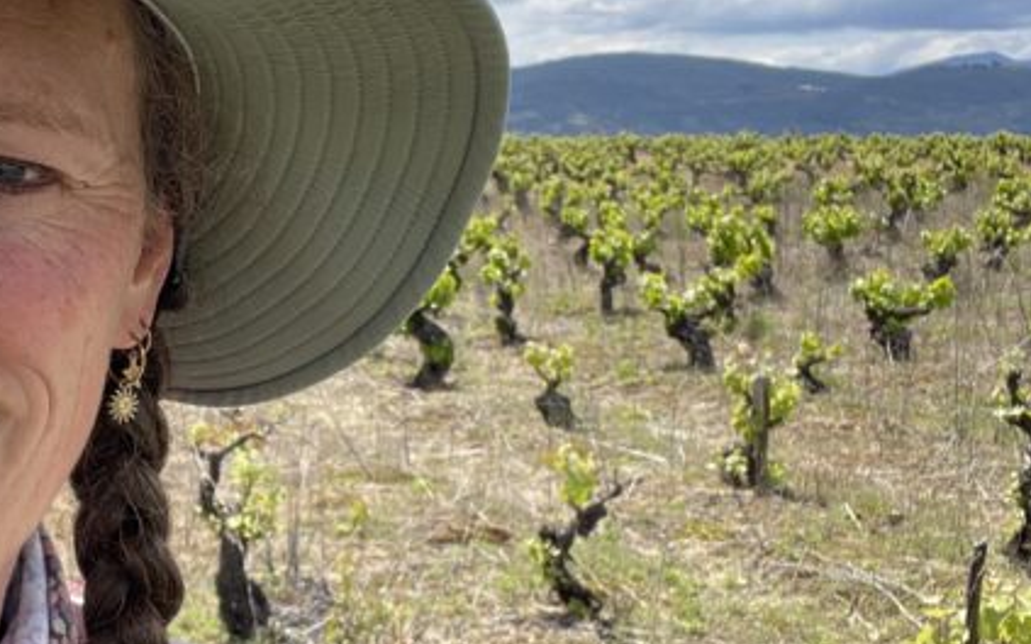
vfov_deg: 22.0
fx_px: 1657
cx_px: 178
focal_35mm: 59
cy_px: 346
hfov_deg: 33.4
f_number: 2.2
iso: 25
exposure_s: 1/454
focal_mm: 2.71
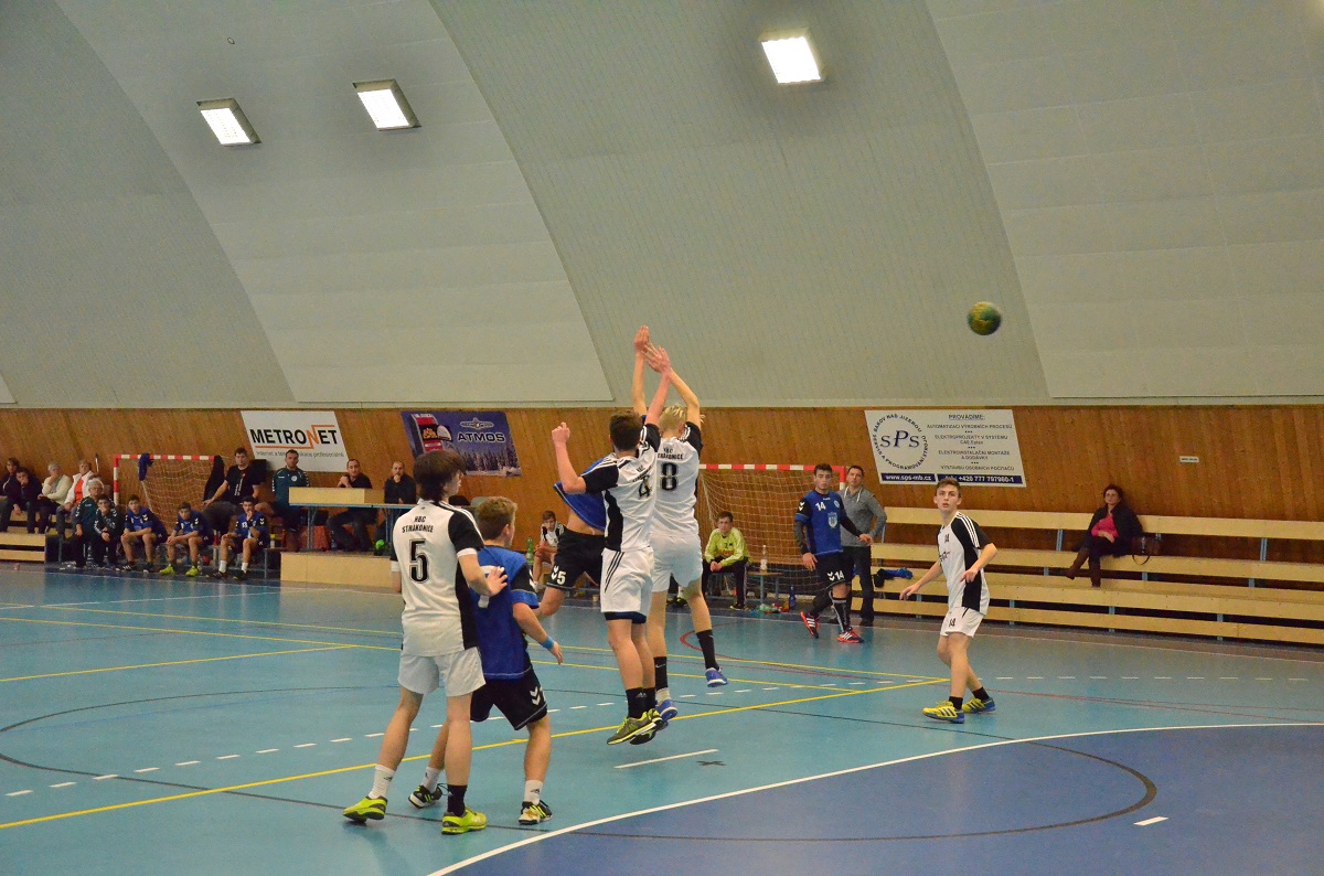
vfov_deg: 23.7
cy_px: 438
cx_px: 662
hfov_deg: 35.1
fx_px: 2091
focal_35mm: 57
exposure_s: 1/800
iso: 6400
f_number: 4.5
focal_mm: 38
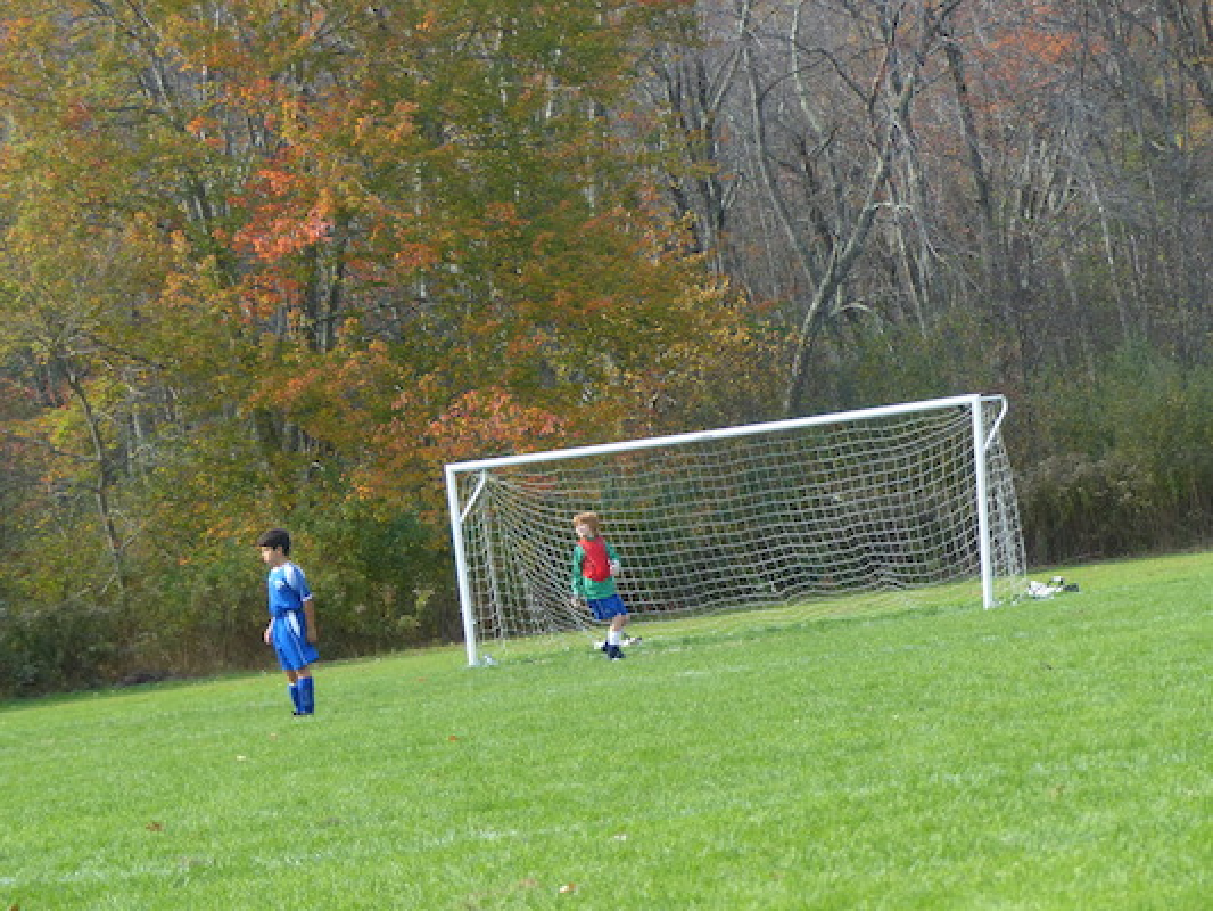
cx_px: 606
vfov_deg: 9.5
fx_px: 5503
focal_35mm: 157
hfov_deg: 12.6
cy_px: 456
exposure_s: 1/500
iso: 250
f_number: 2.8
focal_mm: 28.3
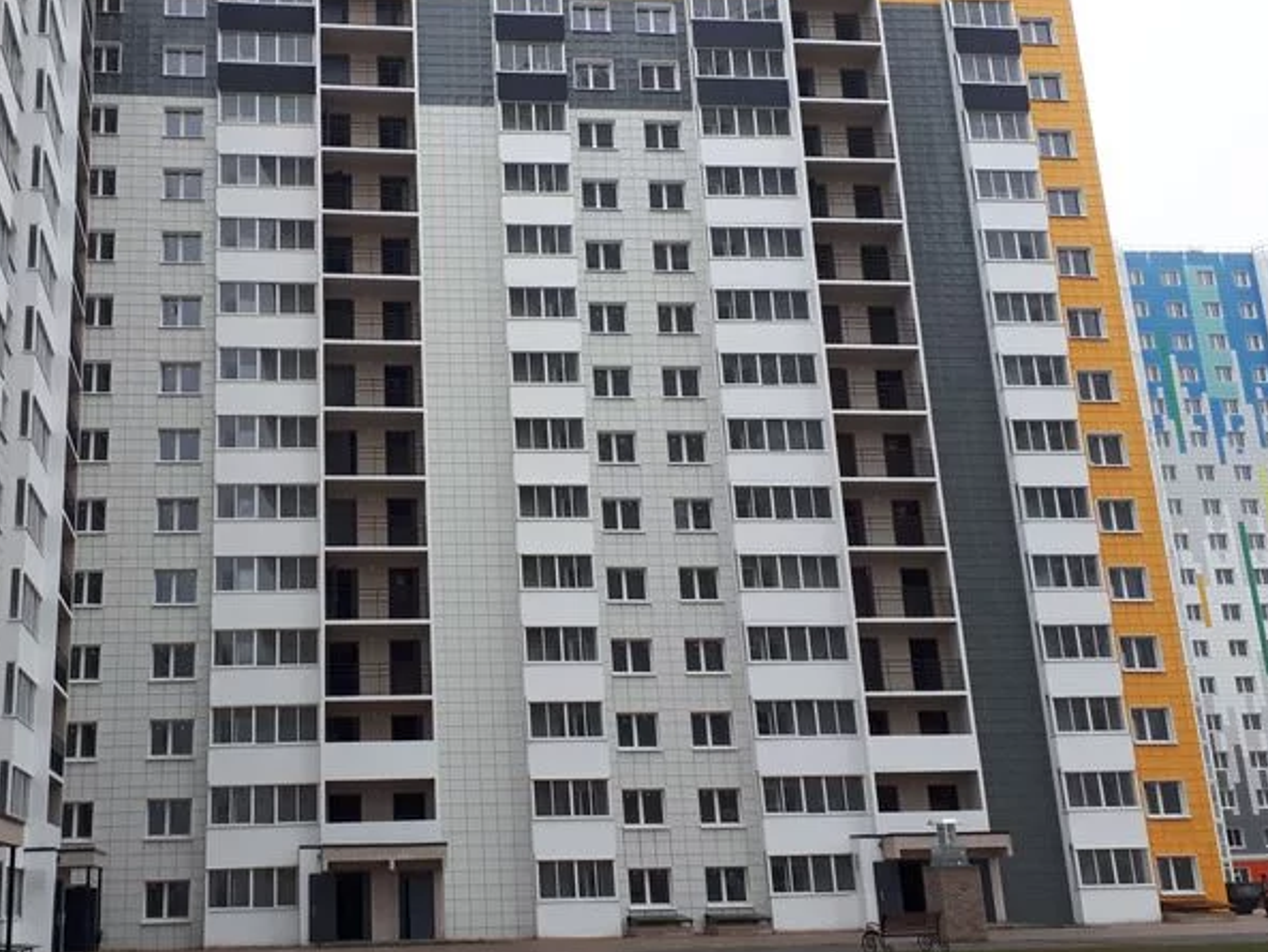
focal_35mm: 41
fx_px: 1502
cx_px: 415
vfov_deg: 35.1
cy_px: 390
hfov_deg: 45.0
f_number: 1.9
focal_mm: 3.6
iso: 64
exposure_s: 1/100
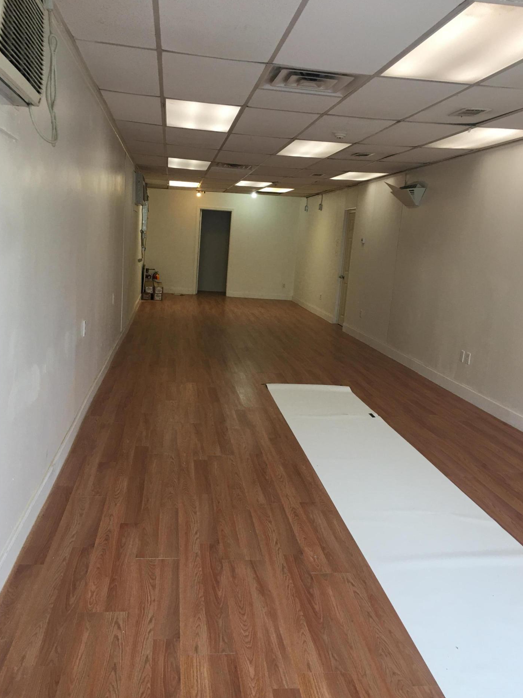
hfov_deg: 45.4
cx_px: 251
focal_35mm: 31
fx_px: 625
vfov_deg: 58.3
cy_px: 364
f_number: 2.2
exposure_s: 1/30
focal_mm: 4.15
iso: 25
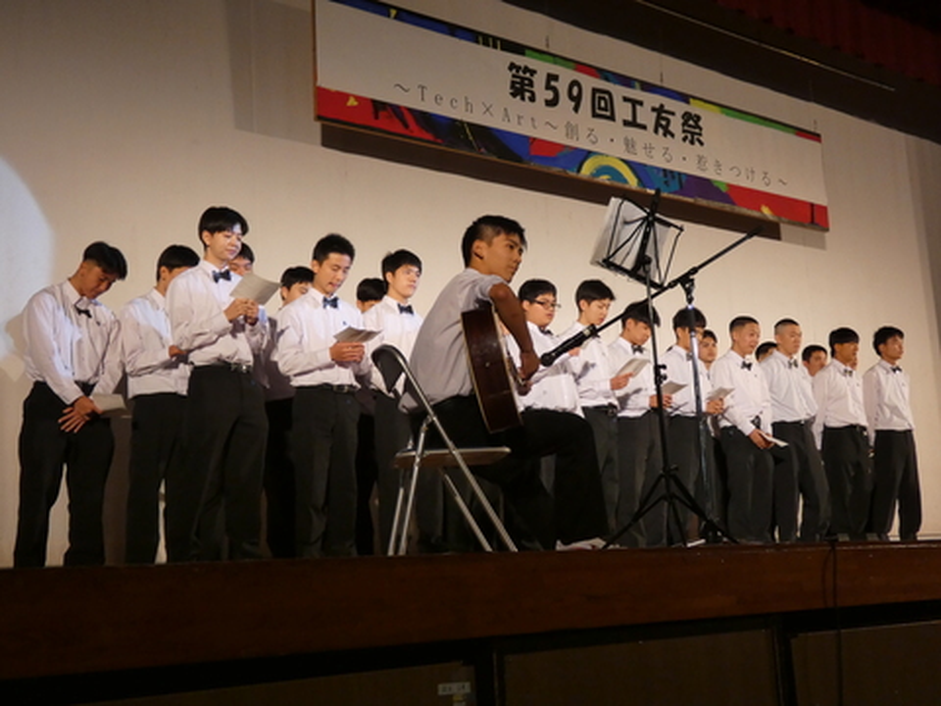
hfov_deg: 41.2
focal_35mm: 46
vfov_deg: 31.5
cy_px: 353
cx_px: 470
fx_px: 1250
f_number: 3.8
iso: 320
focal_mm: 8.2
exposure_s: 1/80
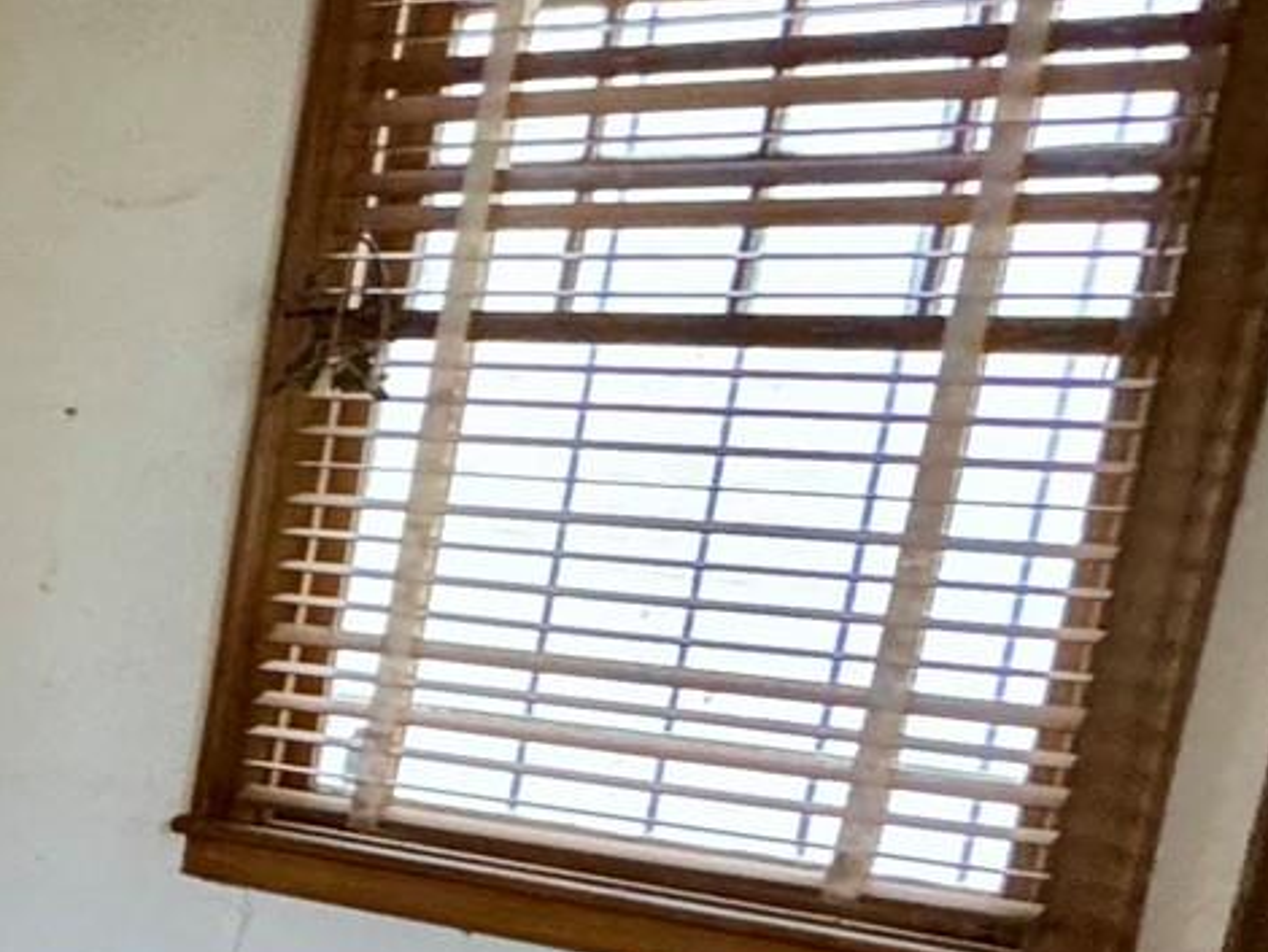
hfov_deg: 17.4
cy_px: 688
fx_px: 2236
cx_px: -1476
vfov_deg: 23.8
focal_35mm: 61
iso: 500
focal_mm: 2.22
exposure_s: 1/60
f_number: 2.2
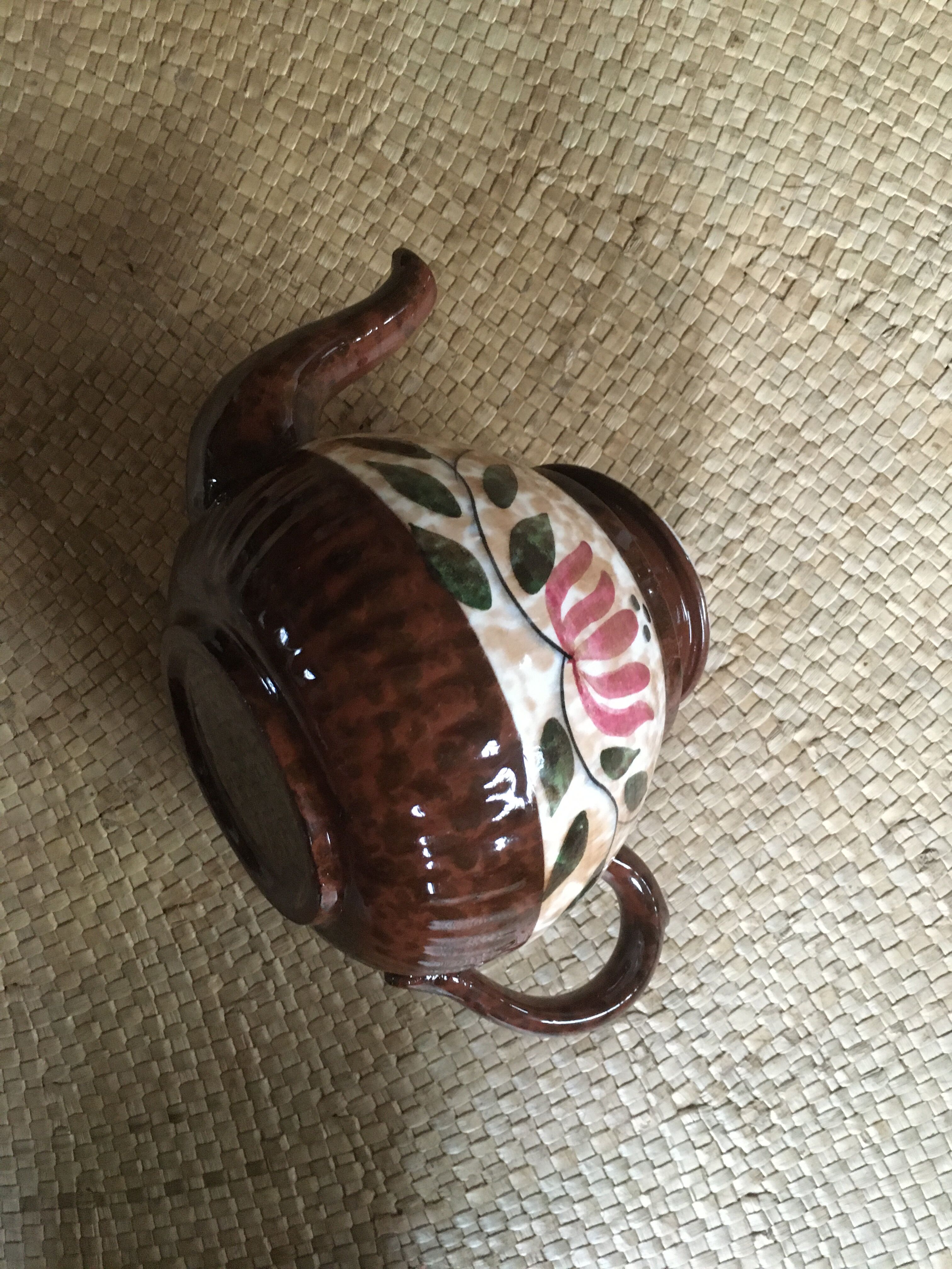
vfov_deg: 61.7
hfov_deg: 48.2
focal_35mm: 29
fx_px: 1063
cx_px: 476
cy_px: 634
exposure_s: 1/17
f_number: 2.2
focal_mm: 4.15
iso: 250
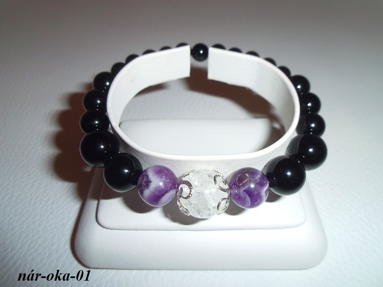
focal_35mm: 28
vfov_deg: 49.7
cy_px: 144
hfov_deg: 63.4
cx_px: 192
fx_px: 310
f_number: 3.9
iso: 64
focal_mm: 5.1
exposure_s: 1/45
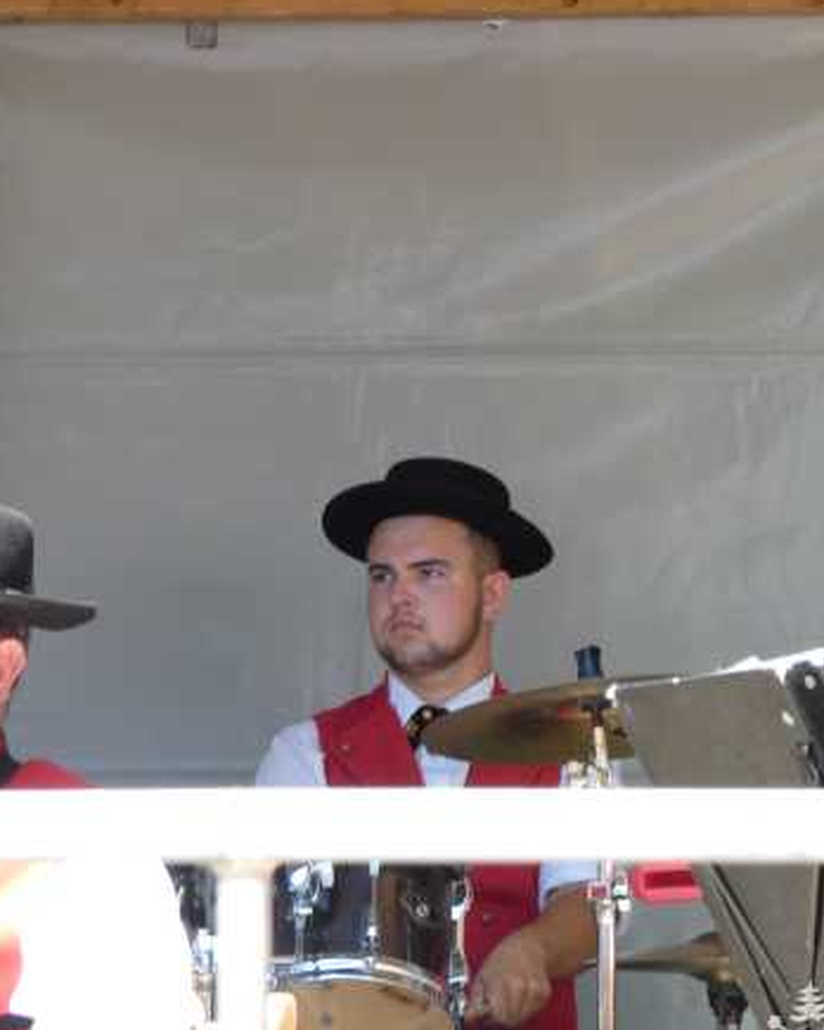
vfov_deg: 7.2
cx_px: 426
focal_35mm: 267
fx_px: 8139
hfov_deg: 5.8
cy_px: 506
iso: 160
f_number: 5.5
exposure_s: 1/80
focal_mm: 39.9
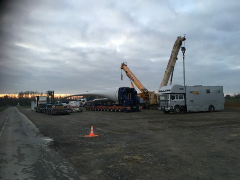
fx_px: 201
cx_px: 120
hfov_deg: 61.7
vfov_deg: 48.2
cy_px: 90
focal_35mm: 29
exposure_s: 1/17
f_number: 2.2
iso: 80
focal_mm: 4.15
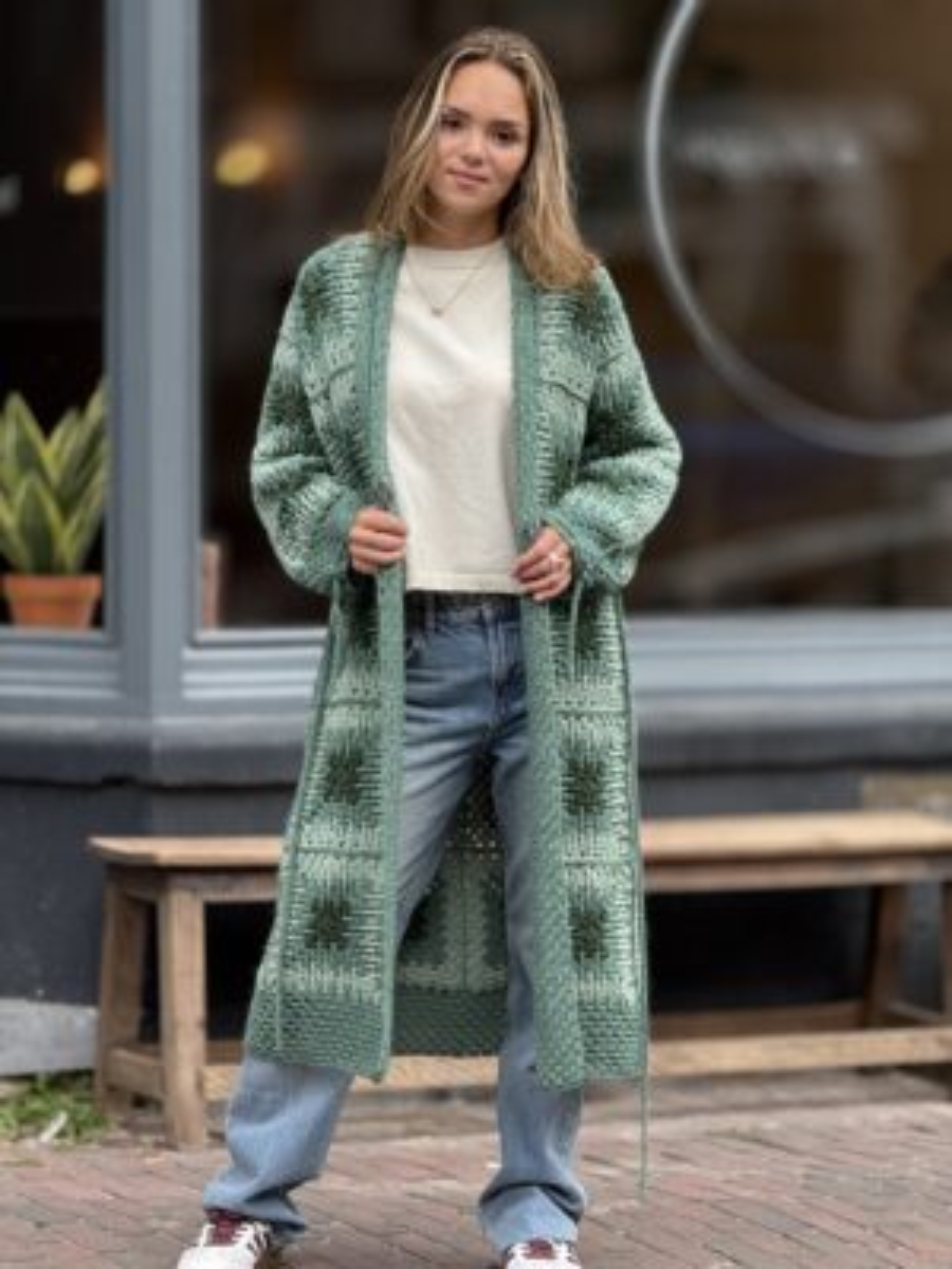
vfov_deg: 16.4
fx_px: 4400
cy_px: 634
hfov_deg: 12.3
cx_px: 476
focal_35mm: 120
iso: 50
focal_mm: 15.66
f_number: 2.8
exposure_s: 1/267
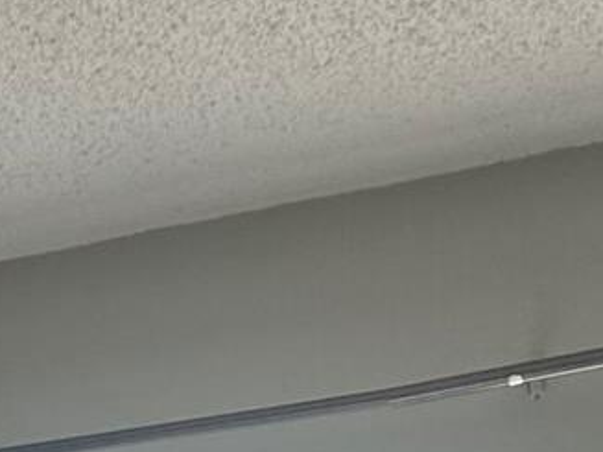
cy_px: 963
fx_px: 2838
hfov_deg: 11.6
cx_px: -278
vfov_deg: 8.5
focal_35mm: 163
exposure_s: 1/121
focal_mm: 5.7
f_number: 1.5
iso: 50
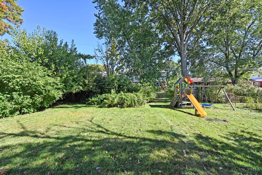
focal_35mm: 14
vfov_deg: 81.2
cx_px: 131
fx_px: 102
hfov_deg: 104.3
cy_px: 88
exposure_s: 1/125
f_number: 10
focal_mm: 14
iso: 200
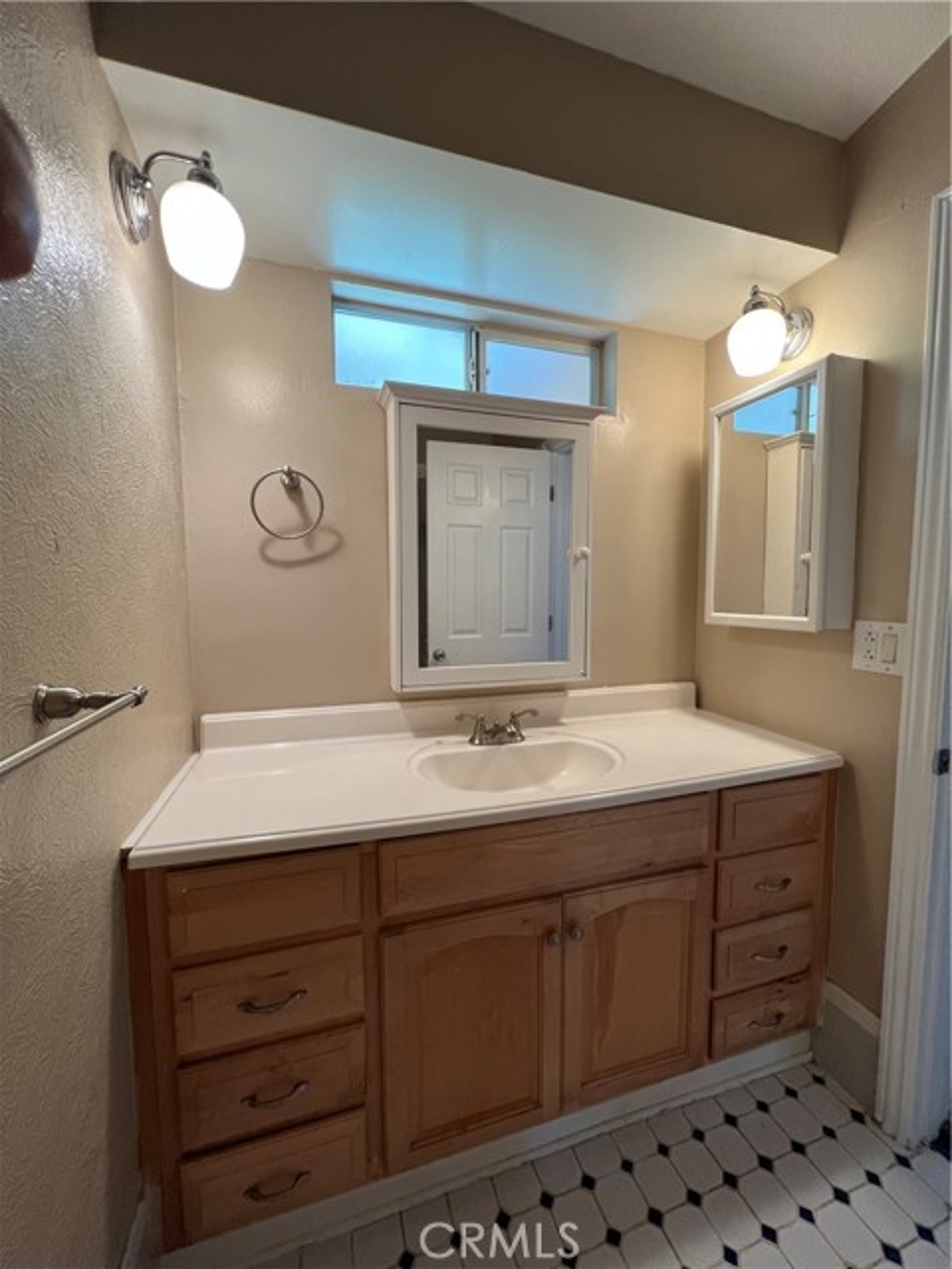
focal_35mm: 13
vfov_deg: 106.2
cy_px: 634
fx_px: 477
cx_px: 476
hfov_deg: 89.9
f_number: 1.8
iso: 200
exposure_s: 1/120
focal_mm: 1.57
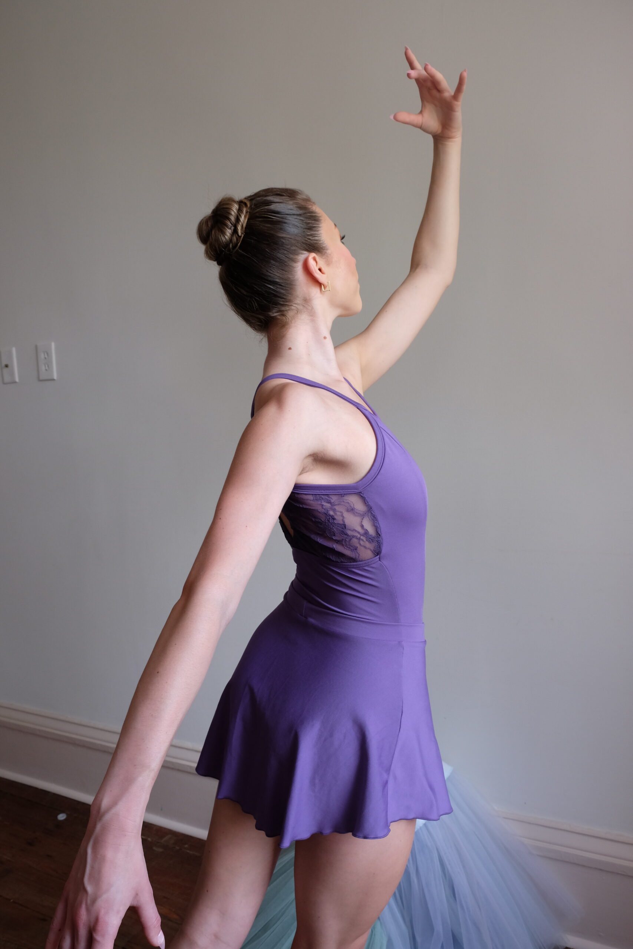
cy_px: 474
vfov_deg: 67.4
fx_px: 712
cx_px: 316
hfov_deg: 47.9
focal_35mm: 27
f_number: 6.4
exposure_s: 1/60
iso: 640
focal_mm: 18
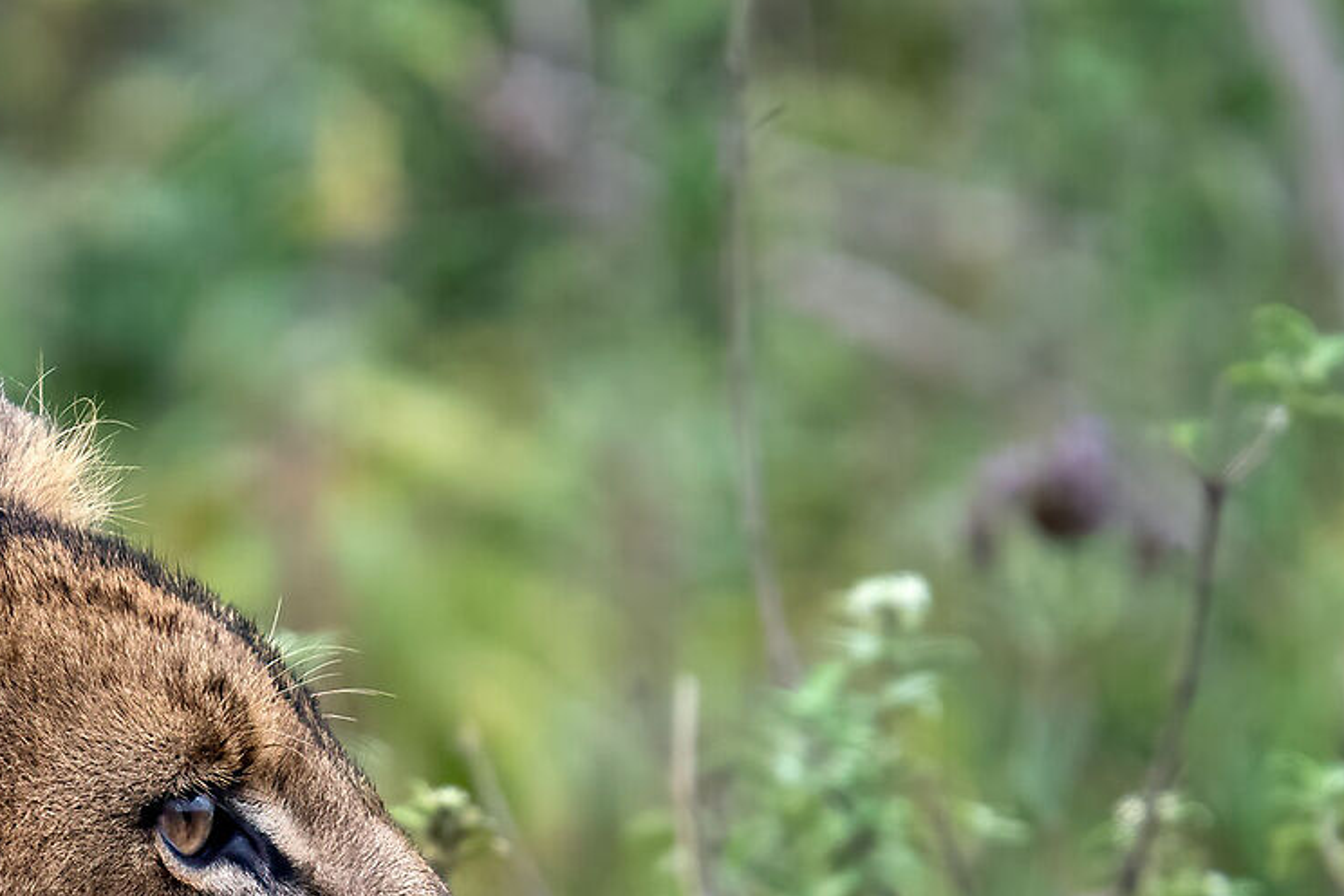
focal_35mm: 2903
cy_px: 1330
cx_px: -343
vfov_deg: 0.5
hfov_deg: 0.7
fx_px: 108370
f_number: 6.3
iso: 1000
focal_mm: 600
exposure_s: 1/640
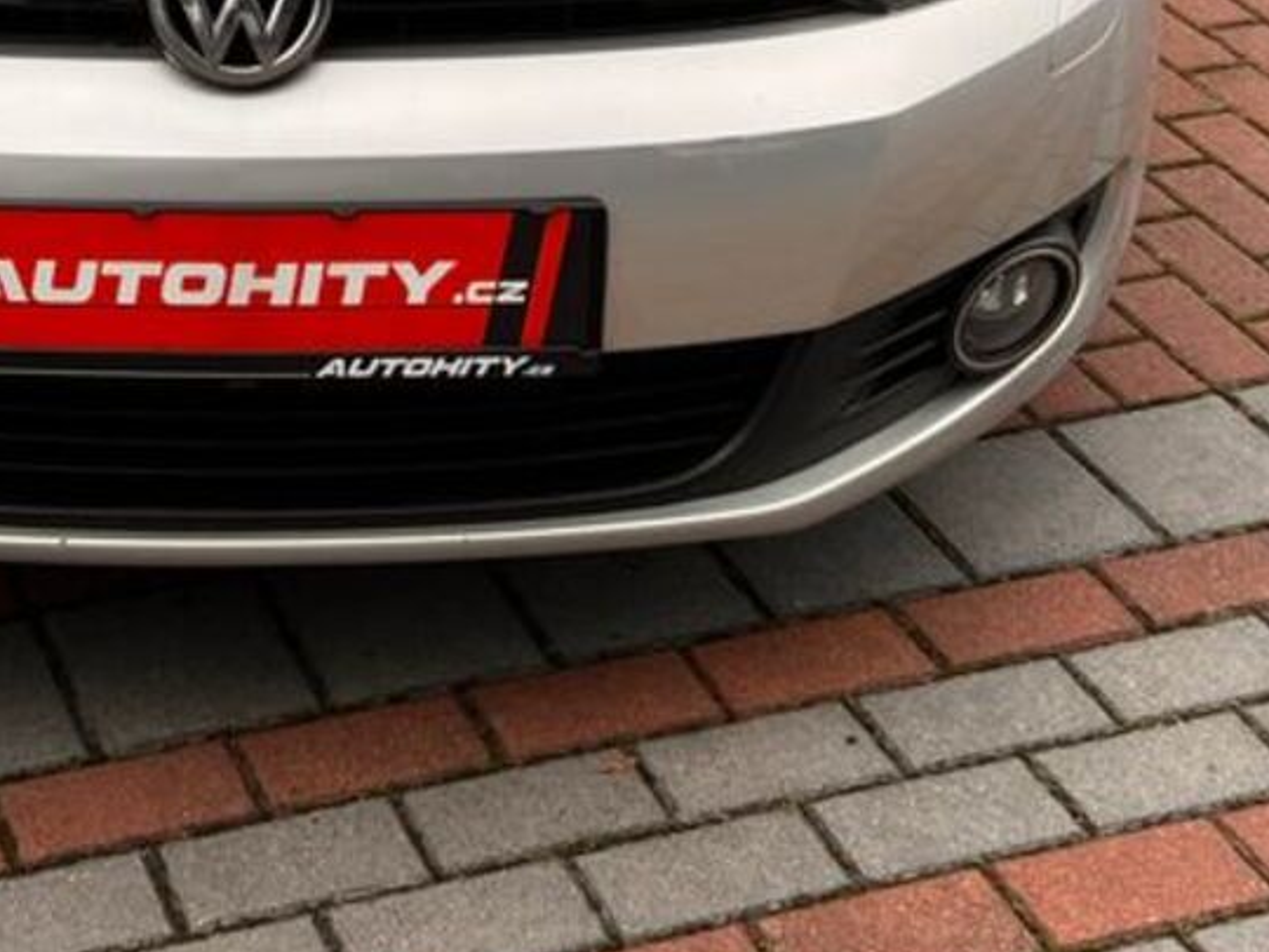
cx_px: 183
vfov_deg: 17.5
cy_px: -397
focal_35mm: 77
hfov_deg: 24.8
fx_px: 2823
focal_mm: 5.7
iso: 50
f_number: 1.5
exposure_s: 1/2513
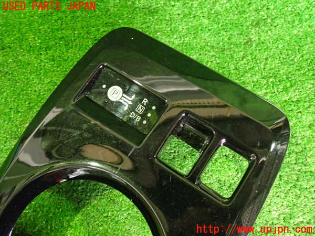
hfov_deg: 60.0
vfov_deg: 46.8
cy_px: 118
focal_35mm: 30
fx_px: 273
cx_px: 158
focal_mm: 5.4
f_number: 2.3
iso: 800
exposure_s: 1/20
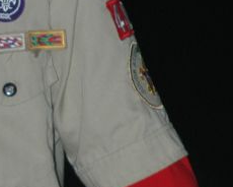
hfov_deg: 1.5
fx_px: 8620
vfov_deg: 1.2
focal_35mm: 1250
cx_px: -105
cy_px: -25
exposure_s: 1/60
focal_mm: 200
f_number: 5.6
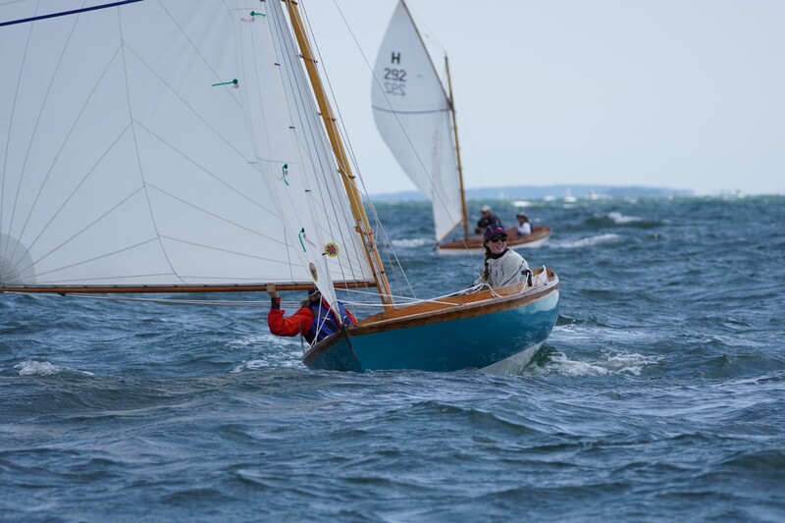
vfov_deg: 4.6
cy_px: 262
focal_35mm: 300
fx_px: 6540
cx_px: 392
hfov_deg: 6.9
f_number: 5.6
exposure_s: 1/1250
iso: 200
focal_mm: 200
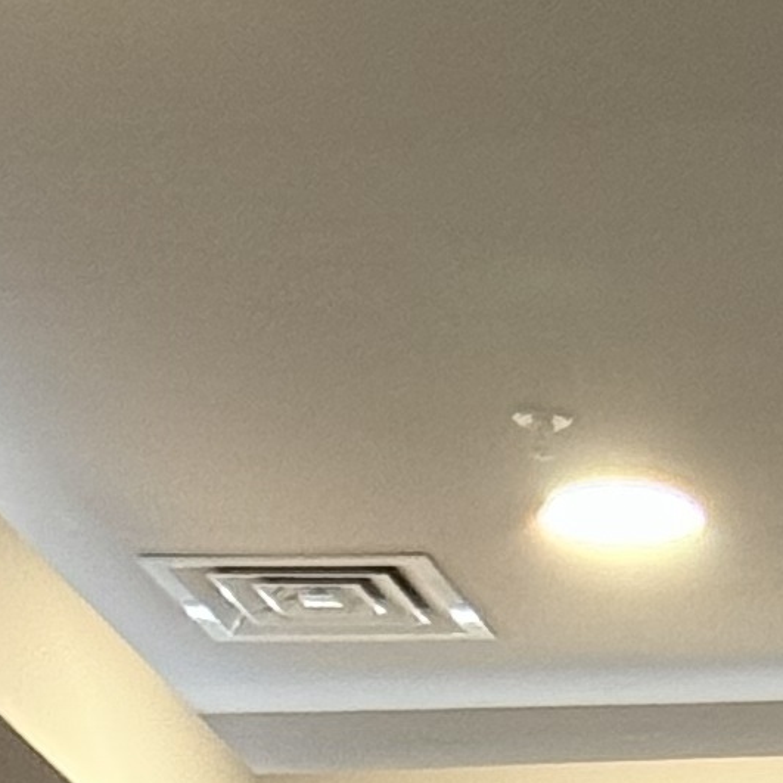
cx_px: 1721
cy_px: 2949
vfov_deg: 5.0
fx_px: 8240
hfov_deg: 5.3
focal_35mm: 322
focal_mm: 6.76
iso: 200
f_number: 1.78
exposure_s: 1/50
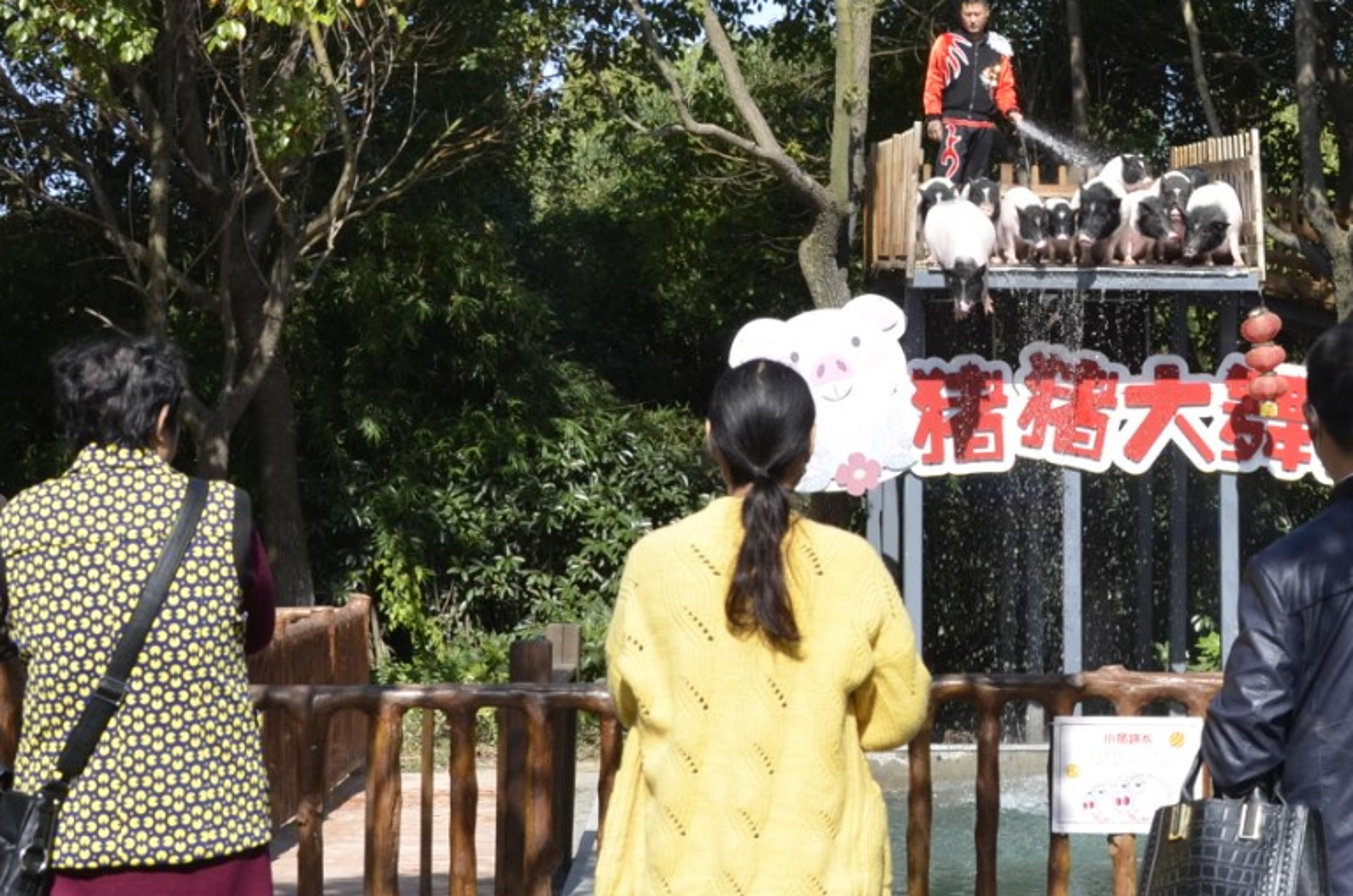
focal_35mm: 78
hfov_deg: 25.4
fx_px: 2926
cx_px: 1142
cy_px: 230
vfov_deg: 17.3
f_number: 8
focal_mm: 25
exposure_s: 1/250
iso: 160
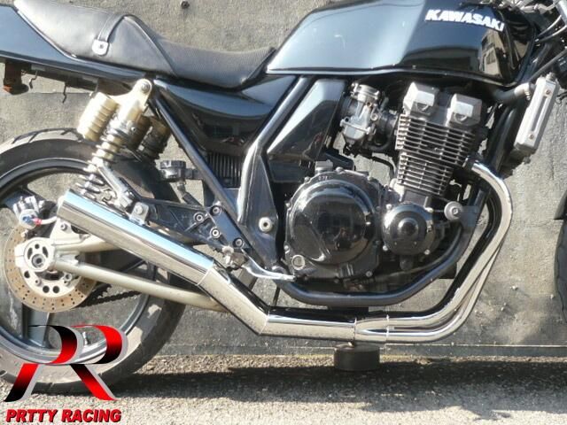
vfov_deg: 24.4
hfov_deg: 32.2
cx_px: 284
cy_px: 212
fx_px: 983
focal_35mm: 60
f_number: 3.3
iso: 100
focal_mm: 6.6
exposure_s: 1/125
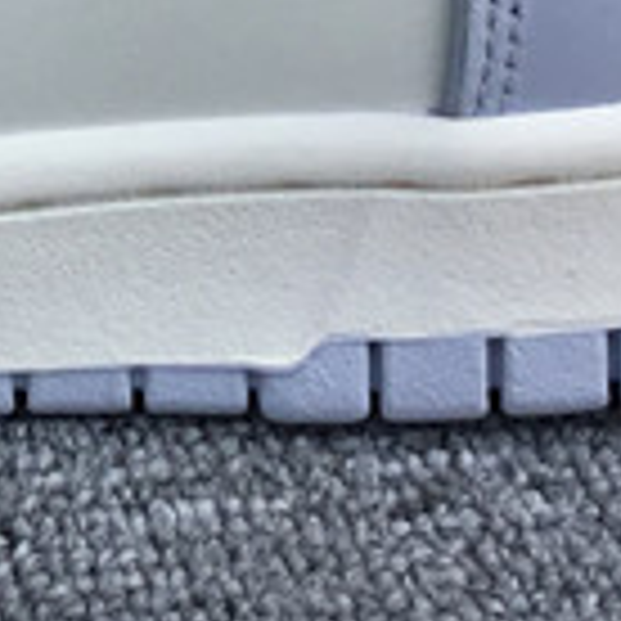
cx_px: -284
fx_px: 3633
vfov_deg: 9.3
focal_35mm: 179
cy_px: -547
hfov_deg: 9.5
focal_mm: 3.3
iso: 25
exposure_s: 1/762
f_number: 2.4
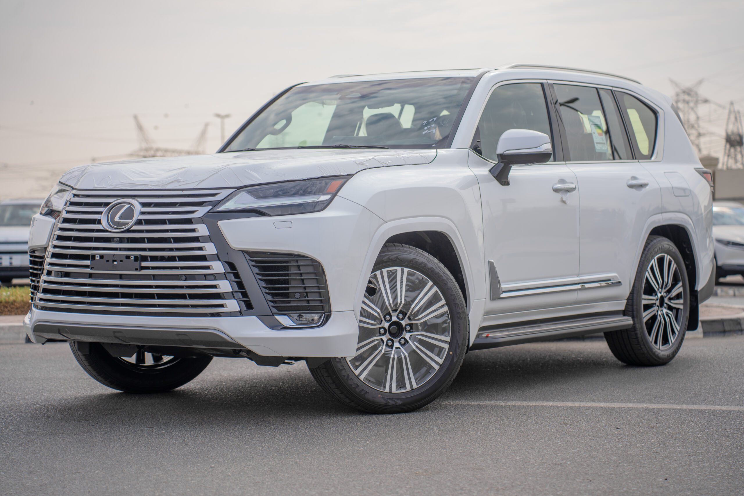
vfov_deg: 18.2
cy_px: 248
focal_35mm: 75
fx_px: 1550
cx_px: 372
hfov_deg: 27.0
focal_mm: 75
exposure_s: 1/1500
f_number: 2.8
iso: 125
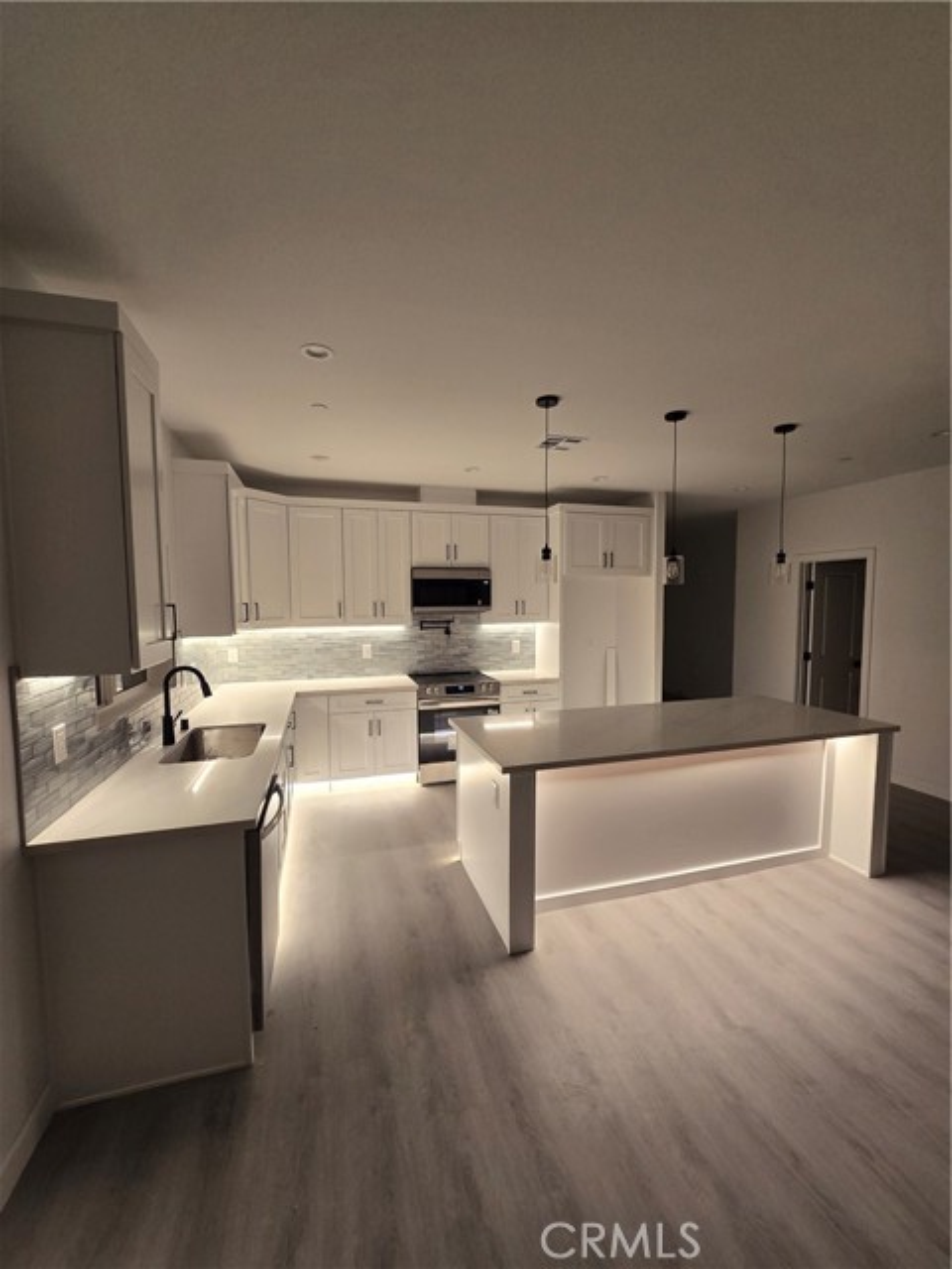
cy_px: 634
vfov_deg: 106.2
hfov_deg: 89.9
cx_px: 476
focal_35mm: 13
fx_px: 477
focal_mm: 2.2
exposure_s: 1/60
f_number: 2.2
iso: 125
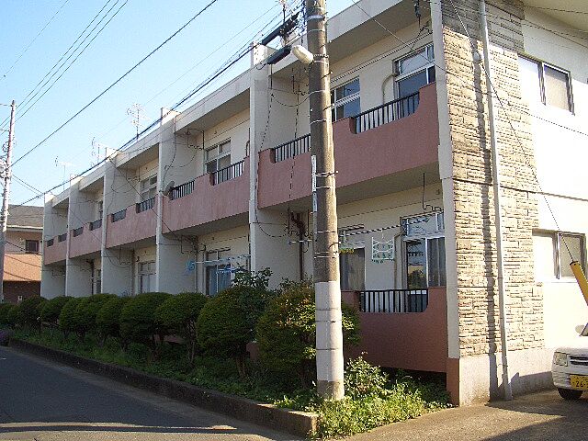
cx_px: 294
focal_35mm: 35
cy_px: 220
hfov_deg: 52.6
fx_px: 595
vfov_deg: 40.7
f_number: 4.3
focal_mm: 5.8
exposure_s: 1/160
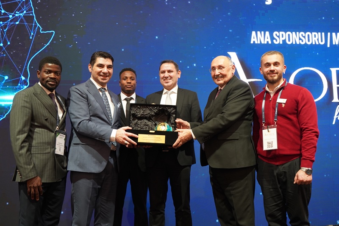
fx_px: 329
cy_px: 113
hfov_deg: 54.4
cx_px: 170
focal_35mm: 35
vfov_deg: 37.8
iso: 2500
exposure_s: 1/160
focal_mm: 35
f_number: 4
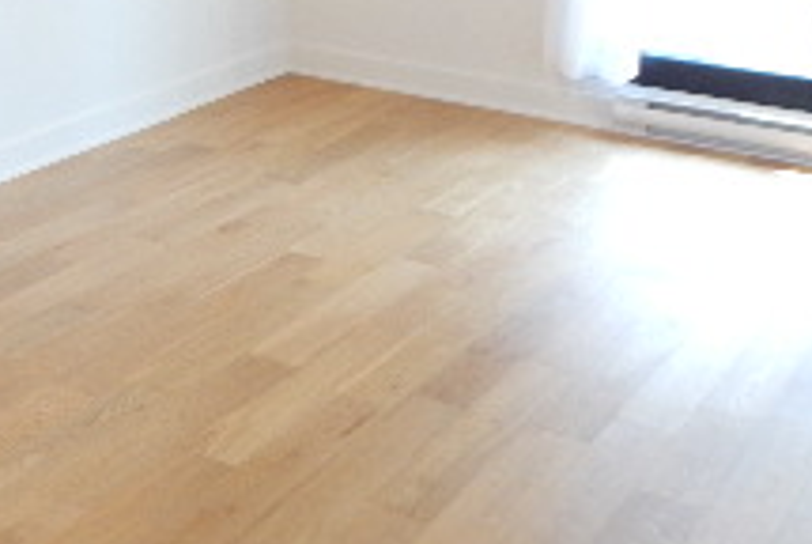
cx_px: -193
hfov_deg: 26.0
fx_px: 1536
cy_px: -26
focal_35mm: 68
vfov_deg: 19.4
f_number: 3
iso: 180
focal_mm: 4
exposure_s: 1/30
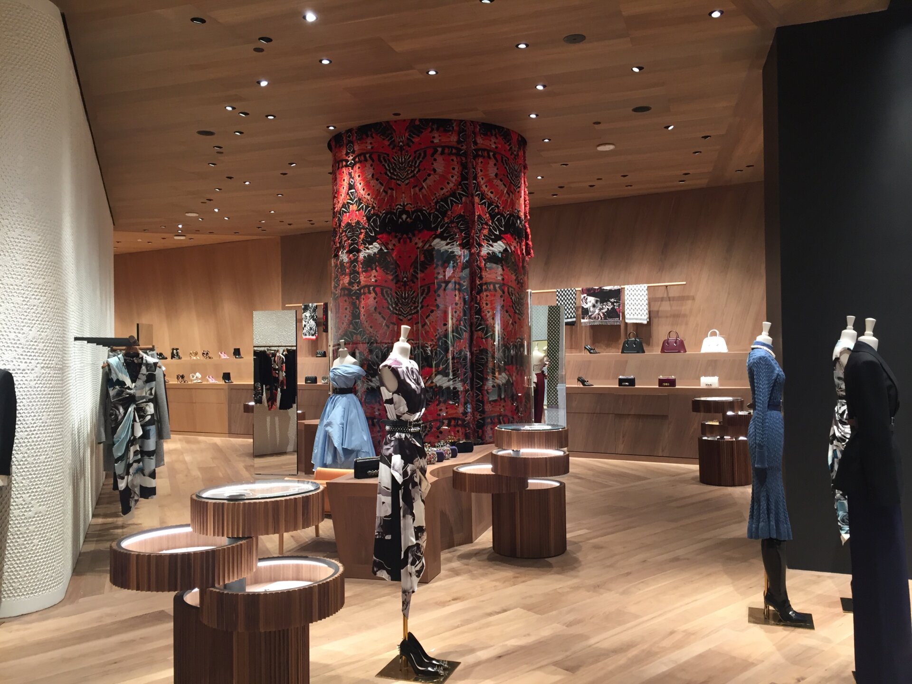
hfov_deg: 61.7
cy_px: 342
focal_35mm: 29
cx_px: 456
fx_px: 764
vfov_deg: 48.2
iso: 64
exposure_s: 1/30
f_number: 2.2
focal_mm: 4.15
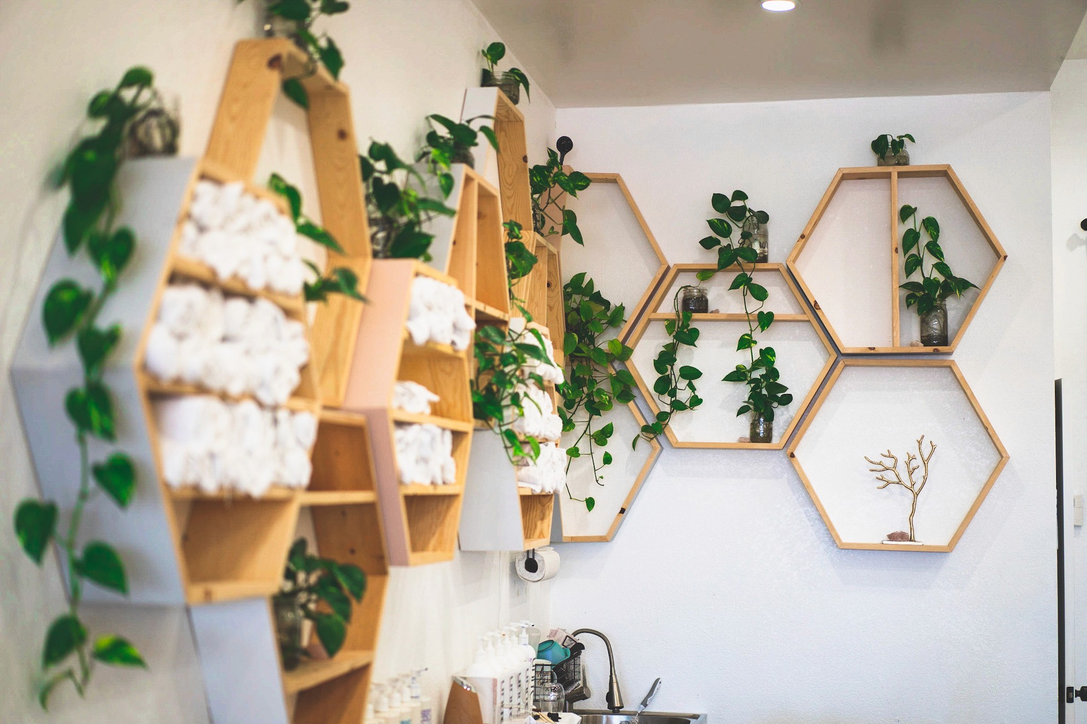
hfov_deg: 36.2
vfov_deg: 24.6
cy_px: 362
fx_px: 1660
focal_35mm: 55
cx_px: 544
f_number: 1.8
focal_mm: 55
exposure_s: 1/250
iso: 100
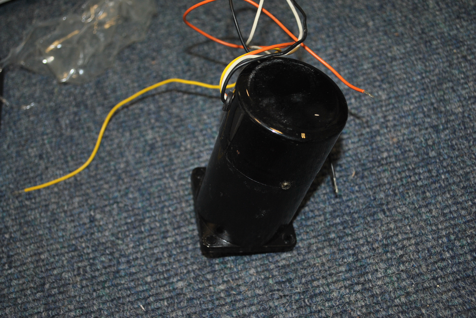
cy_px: 159
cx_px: 238
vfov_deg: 28.2
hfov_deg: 41.1
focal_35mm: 48
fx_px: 635
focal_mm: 32
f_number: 4.8
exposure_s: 1/60
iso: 200
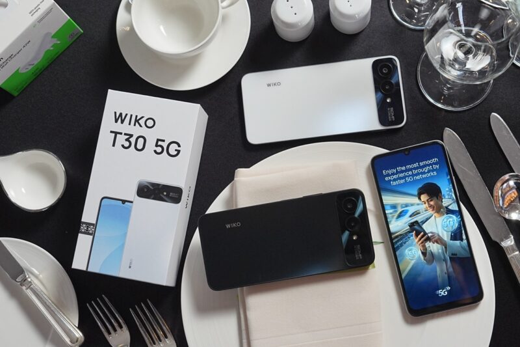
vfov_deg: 21.2
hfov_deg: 31.4
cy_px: 174
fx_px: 924
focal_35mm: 64
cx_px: 260
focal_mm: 43
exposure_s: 1/250
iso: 1000
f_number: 5
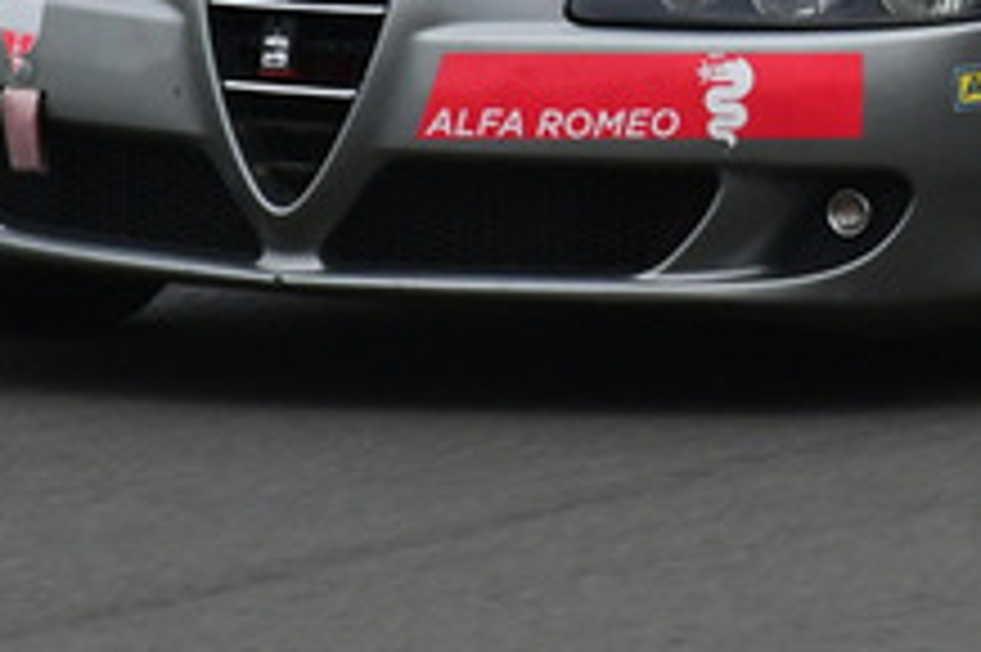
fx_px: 69079
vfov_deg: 0.5
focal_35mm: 2537
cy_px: -522
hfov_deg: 0.8
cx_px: 1228
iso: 1000
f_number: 11
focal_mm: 460
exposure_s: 1/640
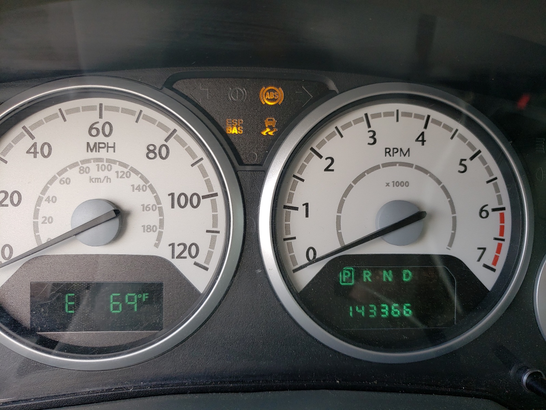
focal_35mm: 26
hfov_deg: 67.3
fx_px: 410
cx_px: 273
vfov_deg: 53.1
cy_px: 205
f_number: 1.5
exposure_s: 1/217
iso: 50
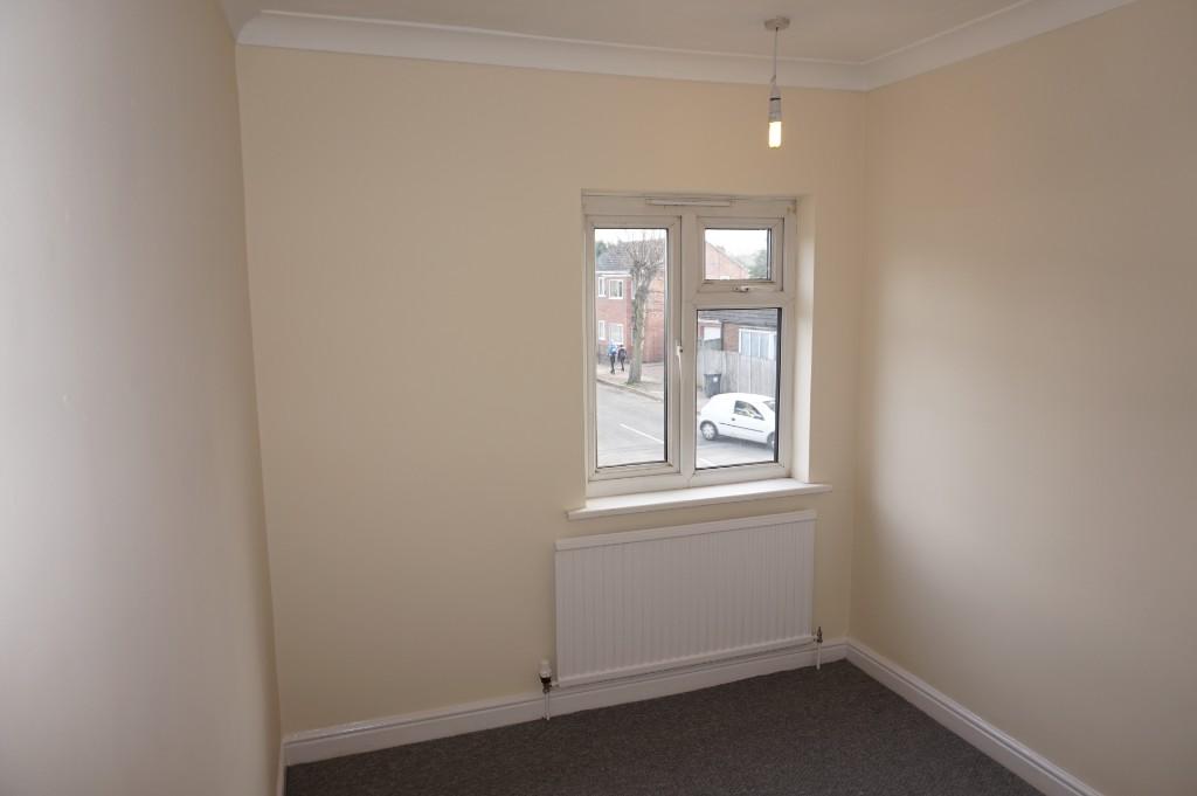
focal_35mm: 24
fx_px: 797
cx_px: 598
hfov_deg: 73.8
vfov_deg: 53.1
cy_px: 398
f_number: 4.5
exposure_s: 1/80
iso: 160
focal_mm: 16
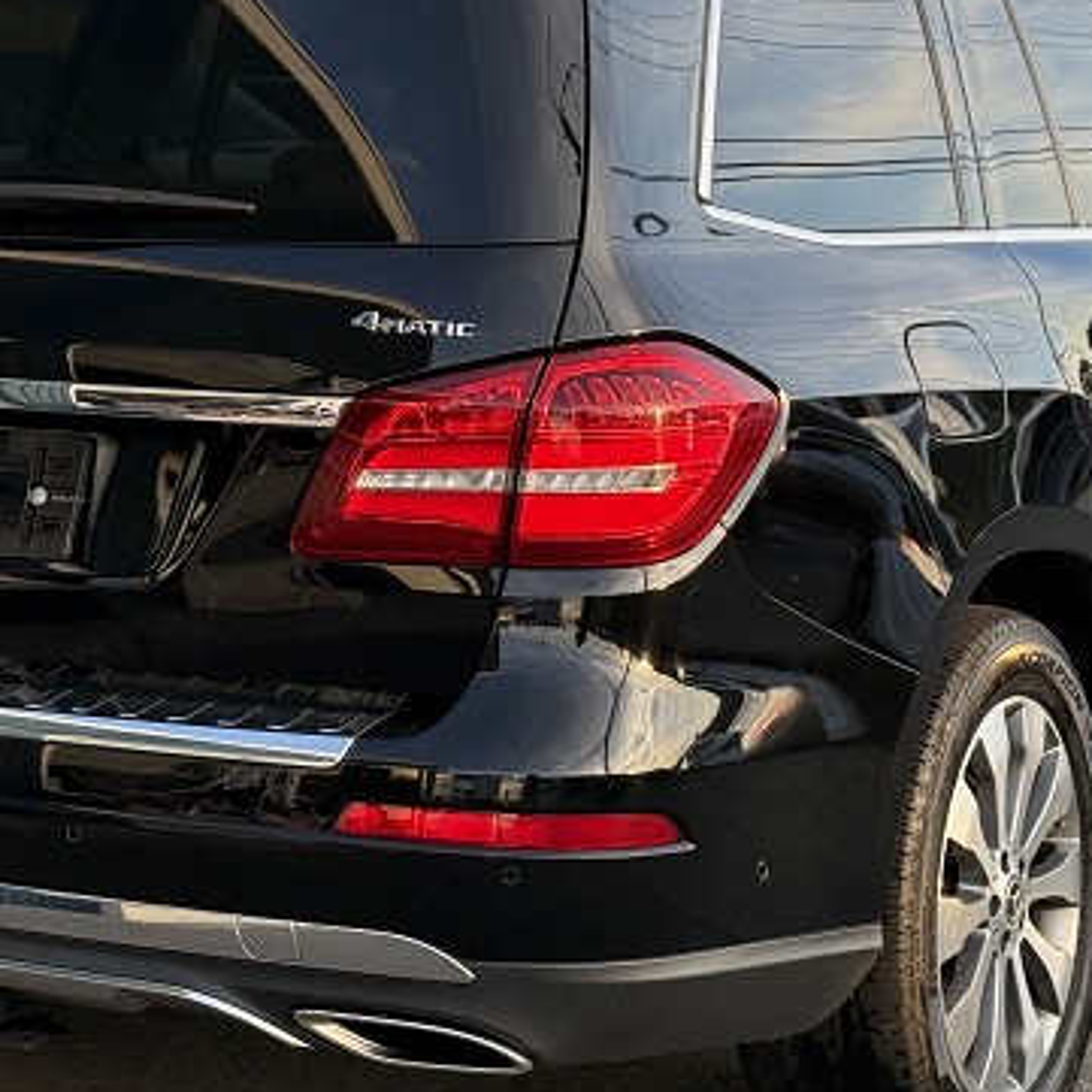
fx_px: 3355
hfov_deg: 18.5
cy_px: 414
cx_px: 532
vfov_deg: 18.5
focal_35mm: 94
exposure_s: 1/330
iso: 80
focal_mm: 6.76
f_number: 1.78
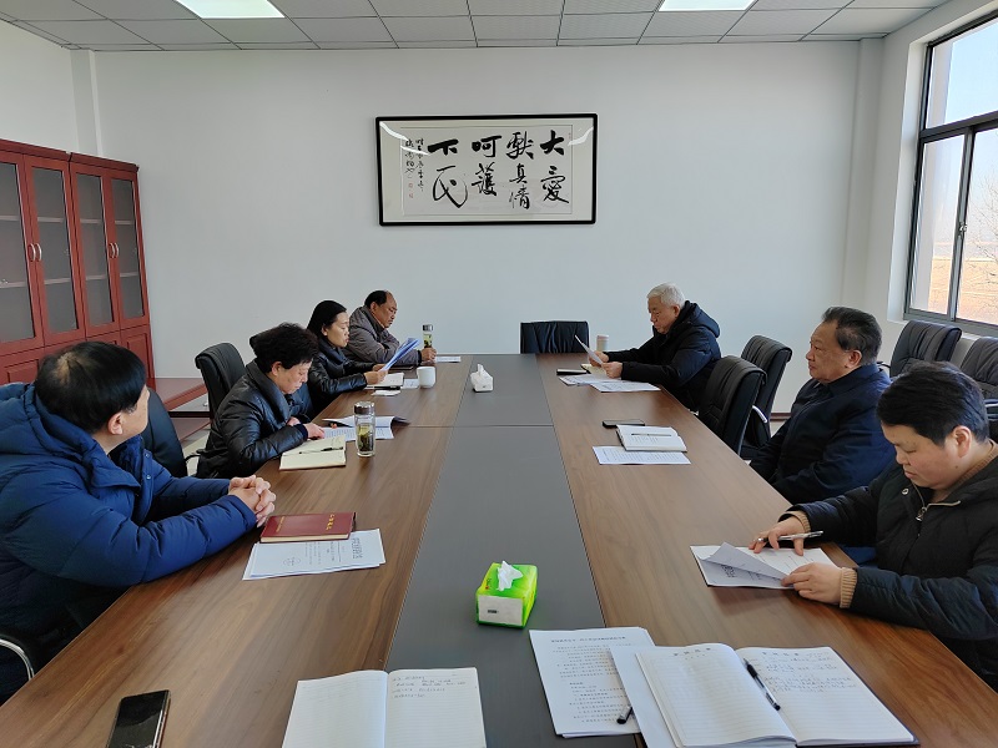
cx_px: 499
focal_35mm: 27
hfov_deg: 65.3
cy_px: 374
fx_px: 778
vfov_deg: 51.4
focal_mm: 5.52
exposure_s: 1/140
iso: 100
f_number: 1.9
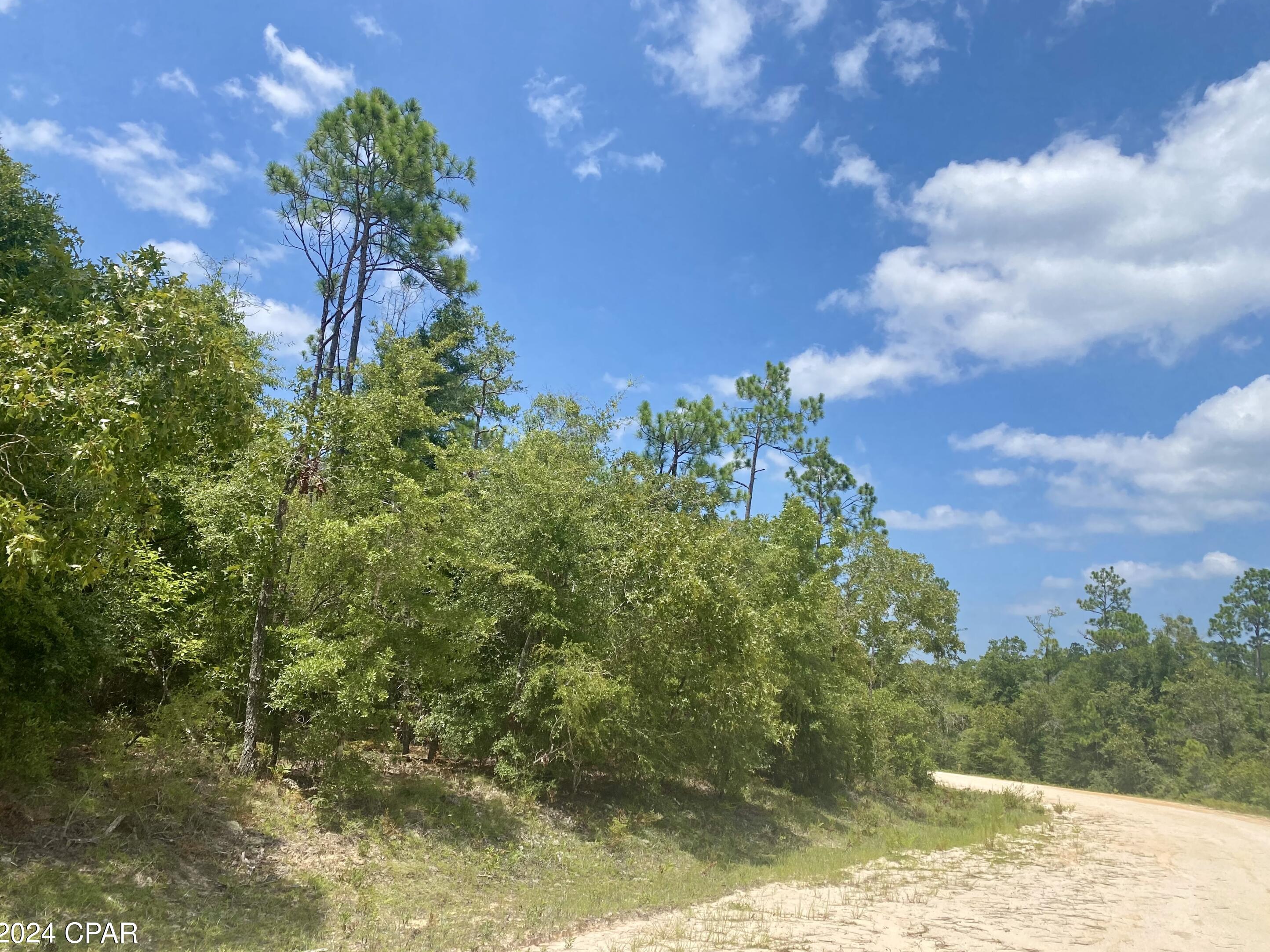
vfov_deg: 51.4
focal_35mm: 27
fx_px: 991
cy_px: 484
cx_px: 631
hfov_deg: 65.3
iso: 32
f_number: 1.8
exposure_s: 1/3497
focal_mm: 4.25
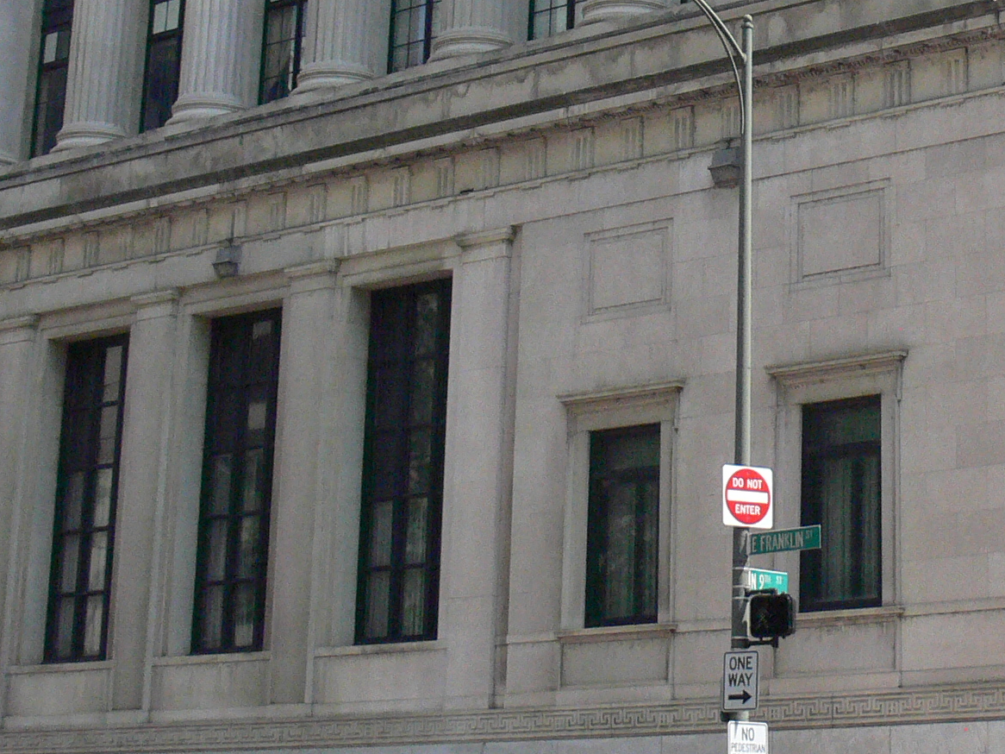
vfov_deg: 14.6
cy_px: -129
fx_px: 2845
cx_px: 882
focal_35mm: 98
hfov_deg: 19.7
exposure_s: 1/1000
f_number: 4
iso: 200
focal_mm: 7.4
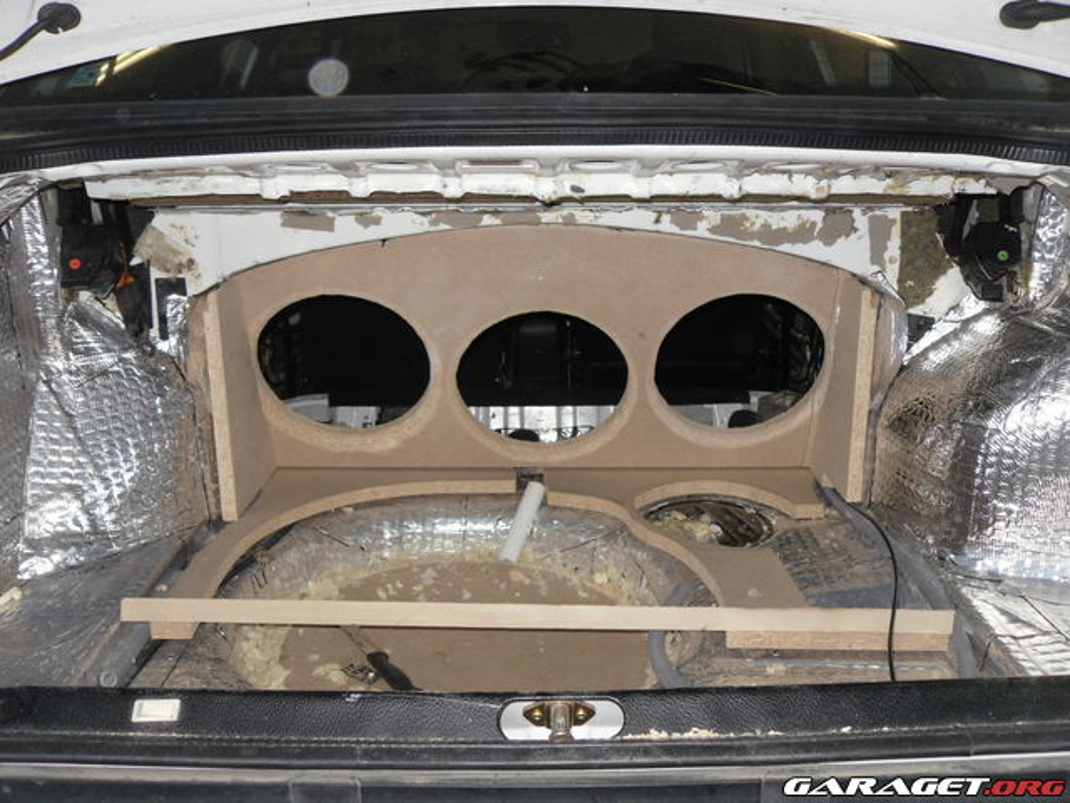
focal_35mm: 35
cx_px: 535
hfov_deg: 52.6
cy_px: 402
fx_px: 1082
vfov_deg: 40.7
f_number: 3.5
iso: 80
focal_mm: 6.3
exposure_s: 1/45
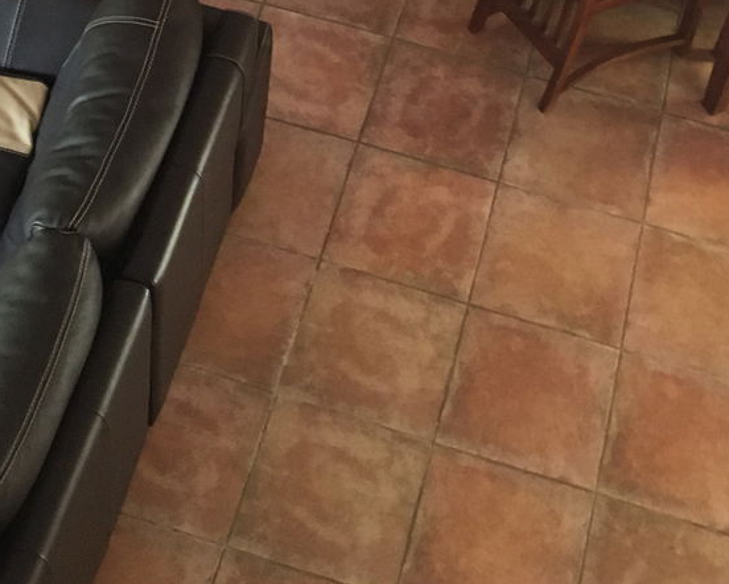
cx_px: 312
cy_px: -102
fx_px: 1770
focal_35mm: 82
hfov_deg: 23.3
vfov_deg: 17.9
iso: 200
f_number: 2.2
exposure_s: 1/17
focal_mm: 4.15
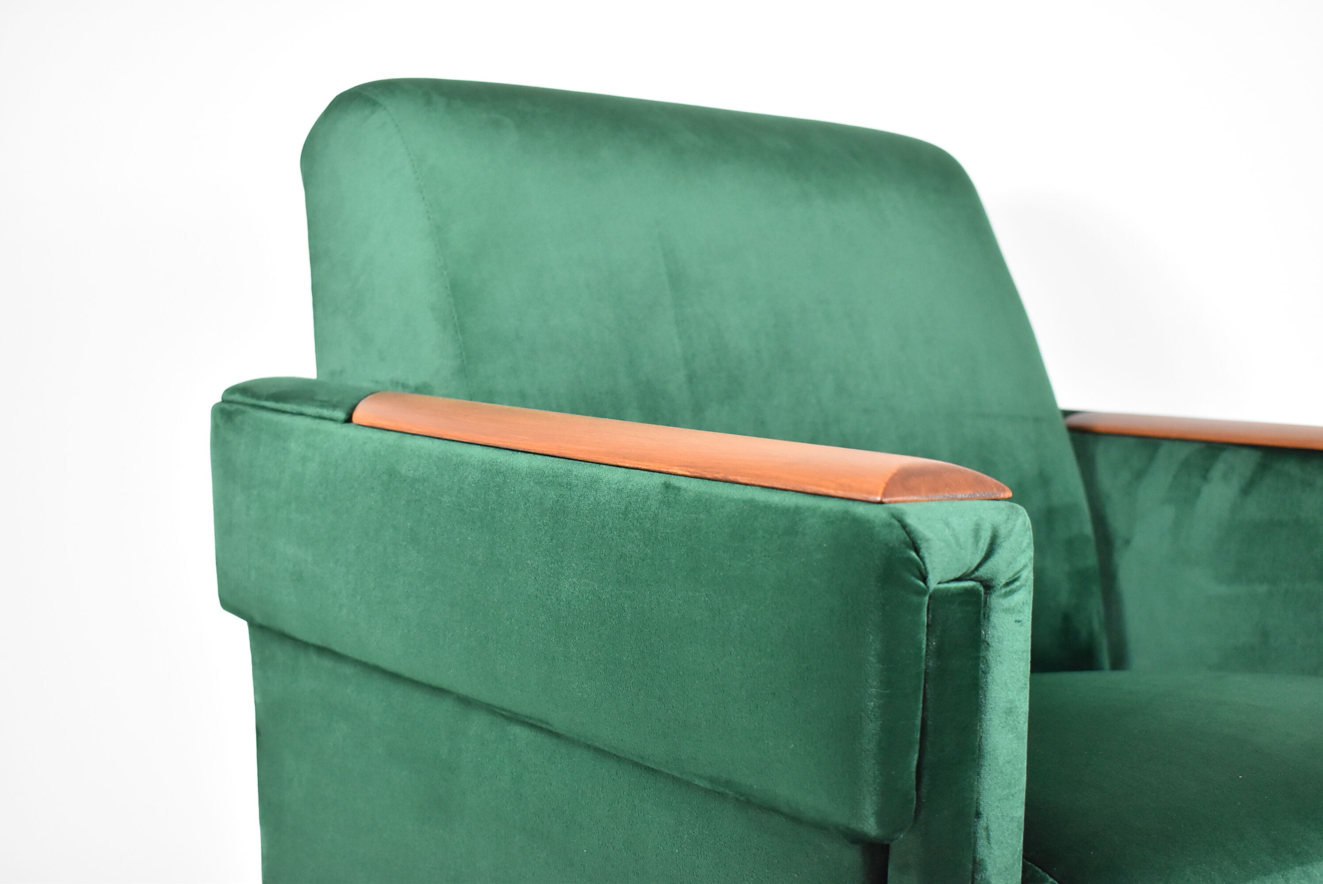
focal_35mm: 57
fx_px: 2096
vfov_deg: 23.8
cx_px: 662
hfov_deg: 35.0
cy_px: 442
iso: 2500
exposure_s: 1/125
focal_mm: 38
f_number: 4.8
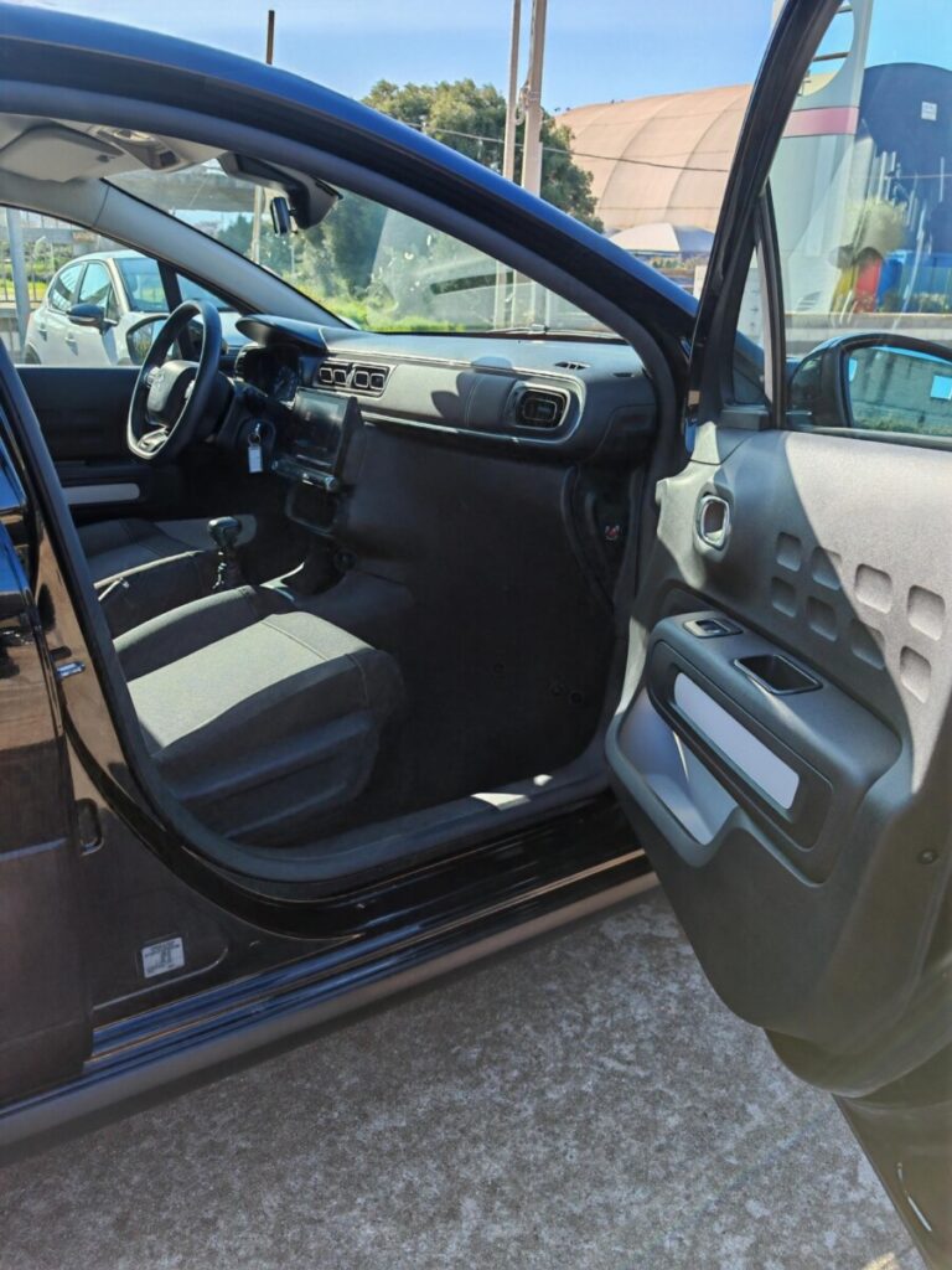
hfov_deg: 51.4
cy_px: 635
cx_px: 476
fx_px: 990
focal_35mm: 27
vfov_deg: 65.3
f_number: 2
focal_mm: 6.83
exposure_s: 1/160
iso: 50
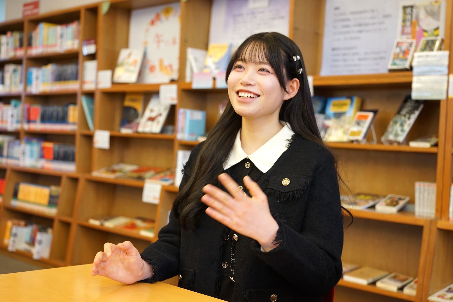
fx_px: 629
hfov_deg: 39.6
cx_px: 226
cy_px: 151
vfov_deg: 27.0
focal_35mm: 50
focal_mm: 50
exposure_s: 1/125
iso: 1000
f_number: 3.2
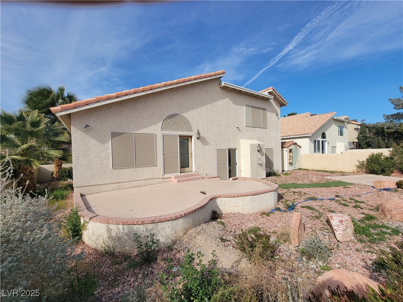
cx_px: 202
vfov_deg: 89.9
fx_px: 151
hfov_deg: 106.2
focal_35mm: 13
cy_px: 151
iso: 50
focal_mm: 2.2
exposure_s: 1/1728
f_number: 2.2
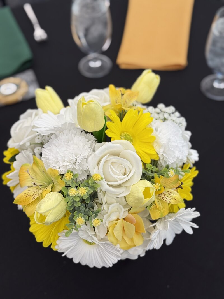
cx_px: 112
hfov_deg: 30.3
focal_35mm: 48
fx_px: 414
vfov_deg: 39.7
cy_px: 150
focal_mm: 6.76
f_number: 1.78
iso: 64
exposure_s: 1/120
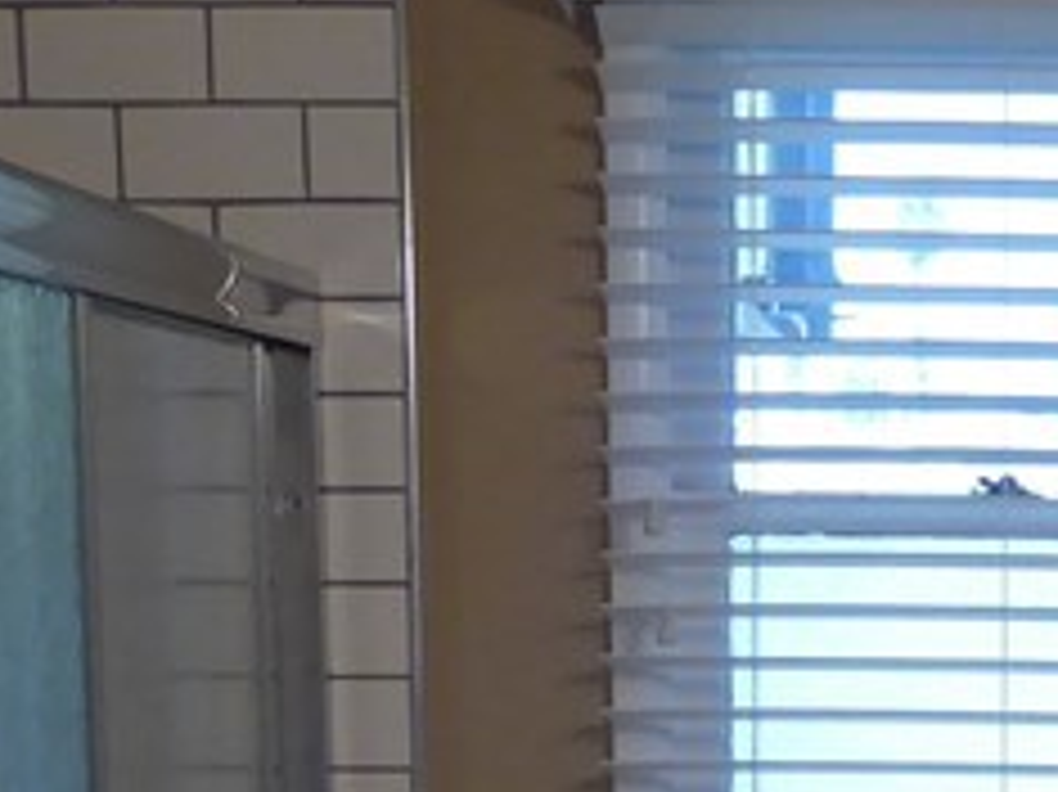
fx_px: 3330
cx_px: 1040
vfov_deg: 12.9
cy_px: 1161
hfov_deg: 17.7
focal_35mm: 109
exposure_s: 1/60
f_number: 3.3
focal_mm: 4.3
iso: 250
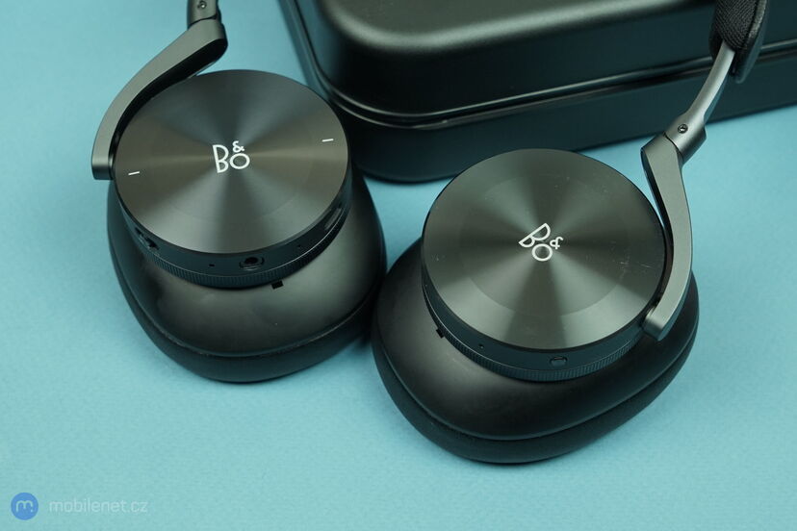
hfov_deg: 42.7
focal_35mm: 46
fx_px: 1018
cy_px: 266
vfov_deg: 29.2
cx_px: 398
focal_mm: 46
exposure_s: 1/160
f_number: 7.1
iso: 2000
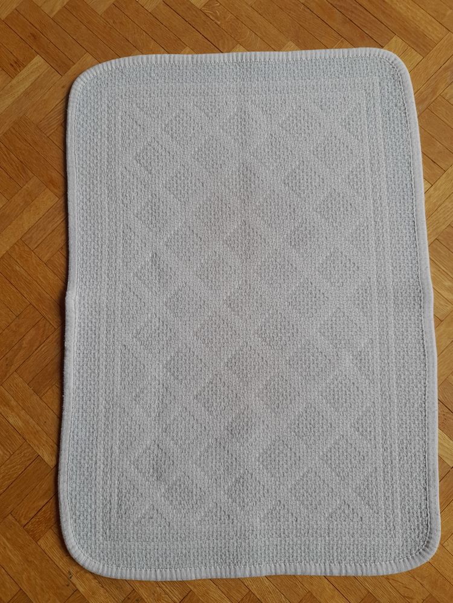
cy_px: 302
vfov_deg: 69.4
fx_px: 436
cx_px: 226
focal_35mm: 25
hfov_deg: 54.9
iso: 32
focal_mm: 4.6
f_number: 2
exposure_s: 1/100
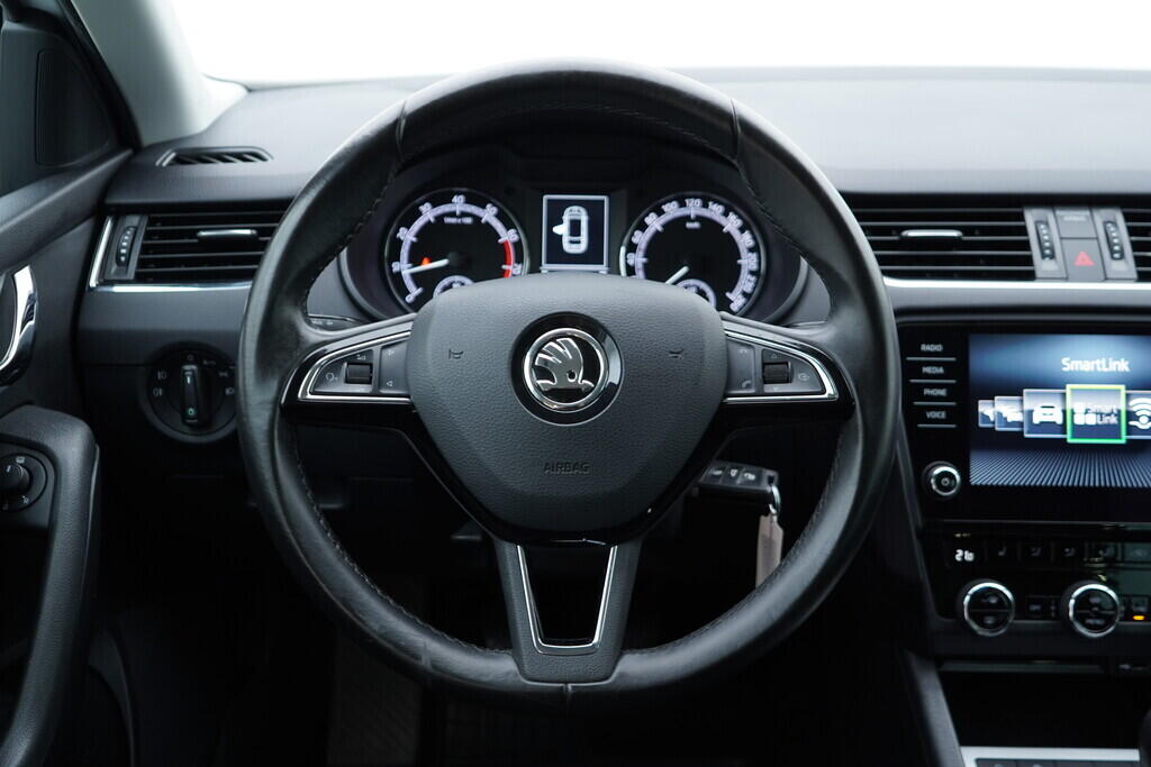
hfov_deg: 53.1
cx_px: 576
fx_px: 1151
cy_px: 384
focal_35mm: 36
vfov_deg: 36.9
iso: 200
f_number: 2.8
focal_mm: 24
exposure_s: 1/40
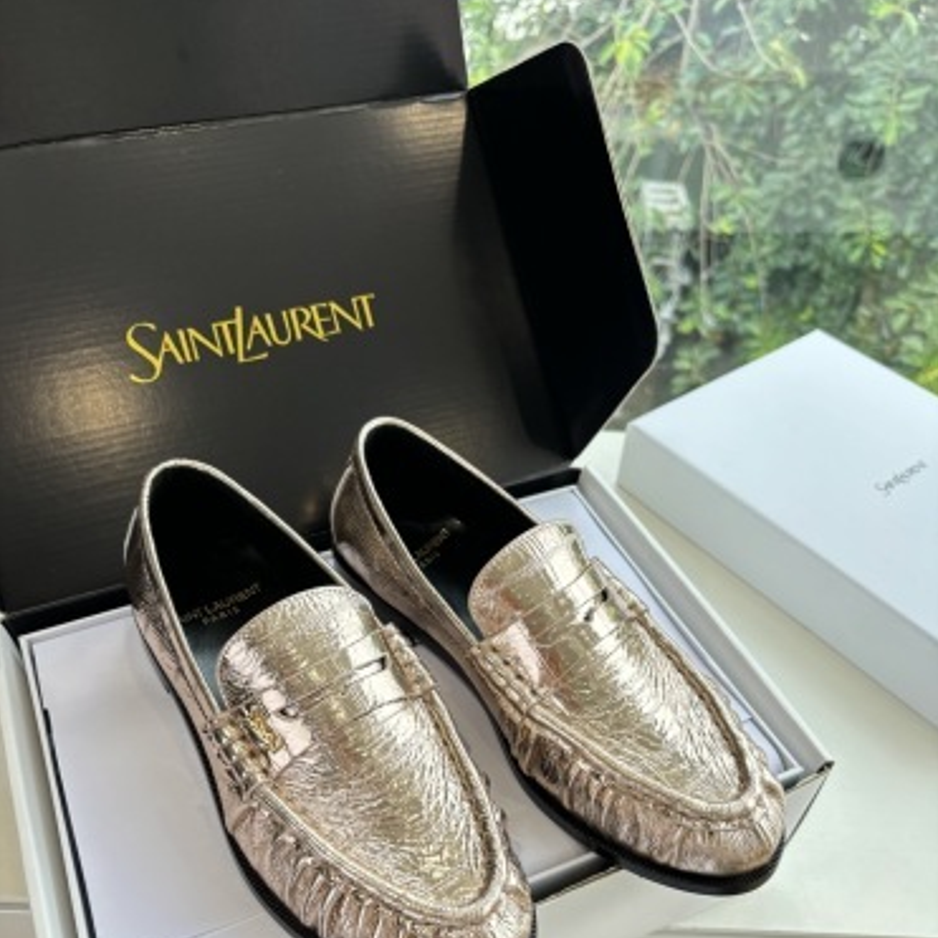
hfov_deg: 52.5
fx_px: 950
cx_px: 469
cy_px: 614
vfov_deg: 51.7
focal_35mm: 31
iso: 50
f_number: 1.6
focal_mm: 5.96
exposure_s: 1/204
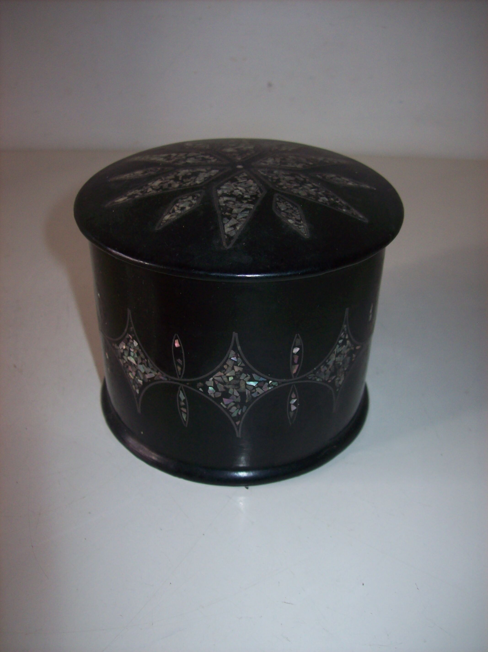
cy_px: 326
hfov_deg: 39.6
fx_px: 677
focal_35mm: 36
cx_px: 244
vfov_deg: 51.4
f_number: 2.7
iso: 80
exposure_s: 1/64
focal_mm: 6
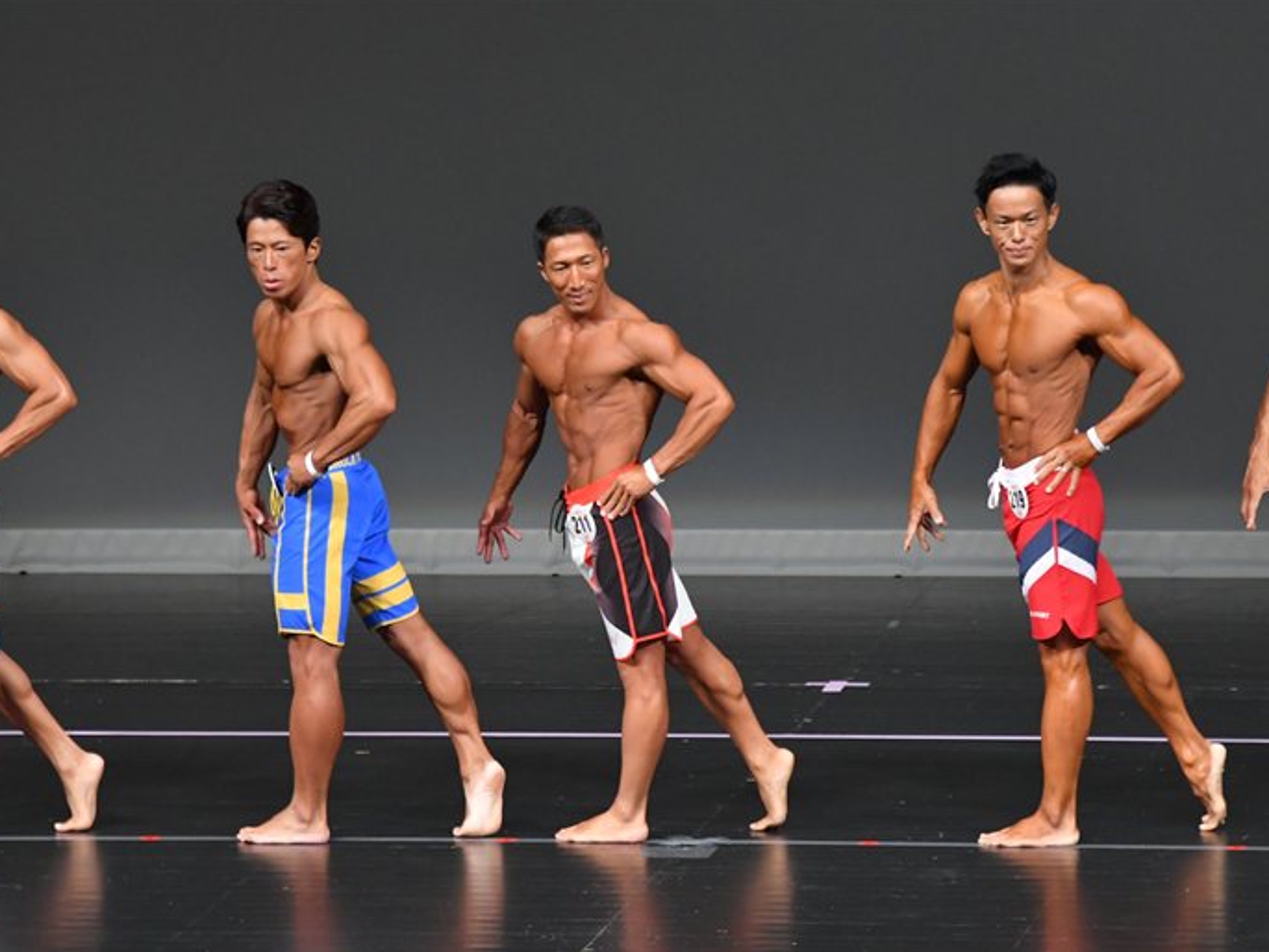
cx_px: 662
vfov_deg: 4.8
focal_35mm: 310
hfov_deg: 6.4
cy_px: 476
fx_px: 11366
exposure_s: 1/400
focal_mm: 190
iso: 4000
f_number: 5.6
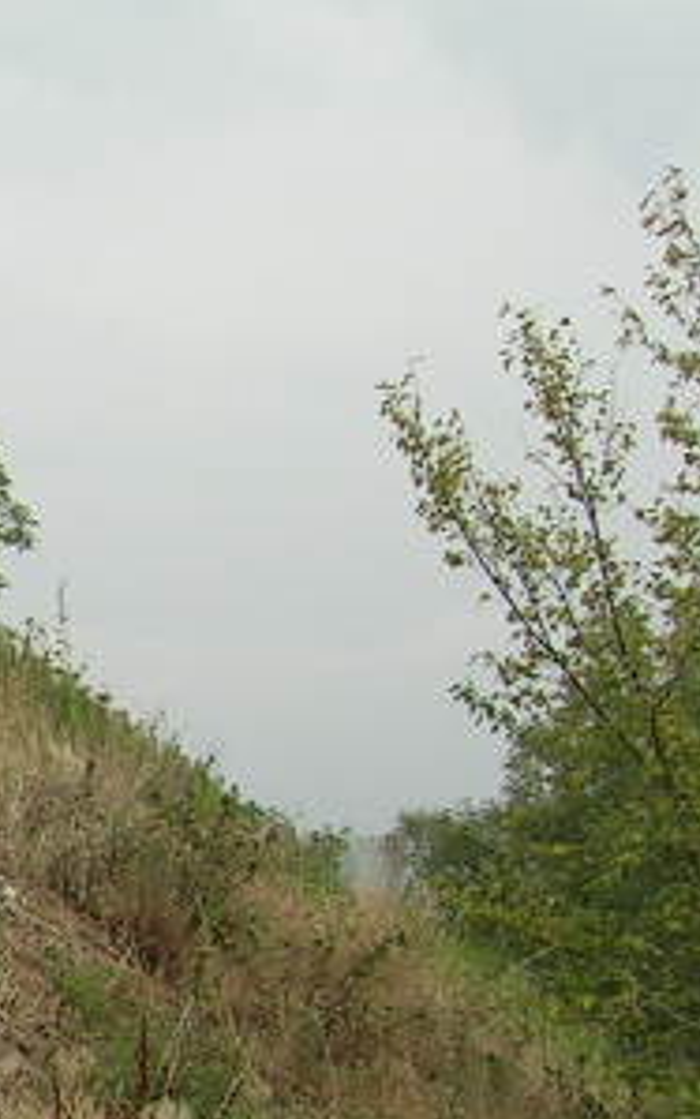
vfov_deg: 16.3
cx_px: -1033
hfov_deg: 9.2
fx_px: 3875
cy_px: 917
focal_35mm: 127
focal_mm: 5.4
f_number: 4.8
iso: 50
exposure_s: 1/300
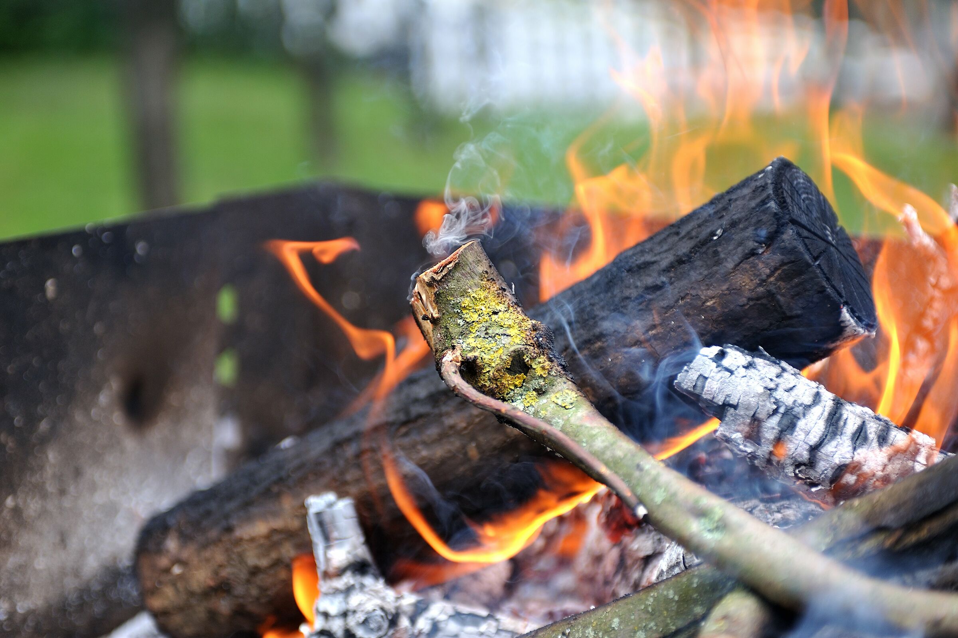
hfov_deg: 28.9
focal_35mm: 70
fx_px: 1862
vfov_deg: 19.4
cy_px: 319
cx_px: 479
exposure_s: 1/1000
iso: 400
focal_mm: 70
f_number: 3.2
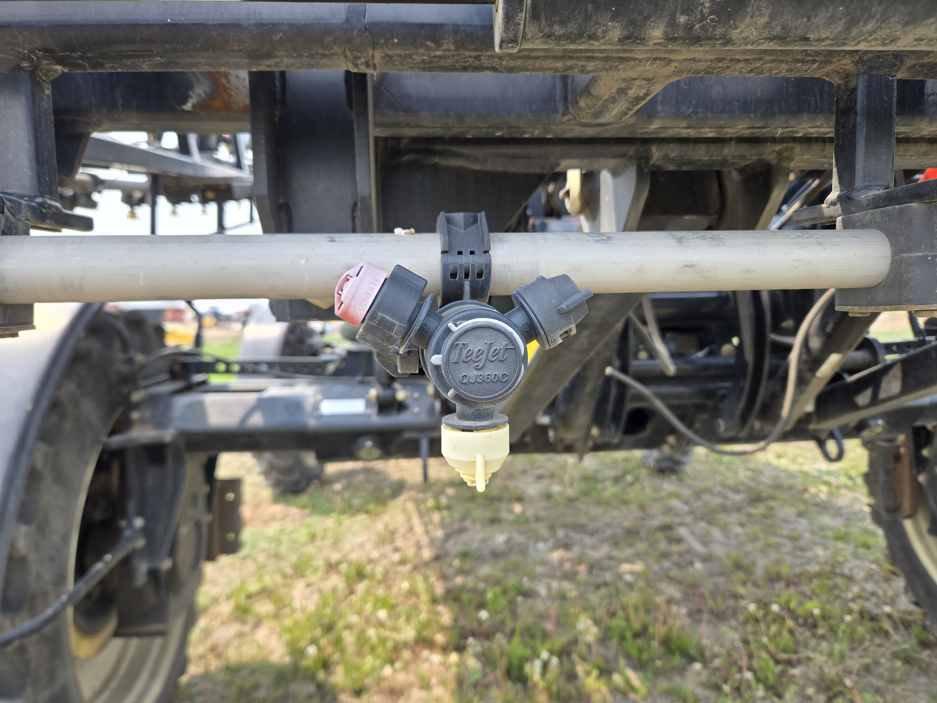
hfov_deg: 73.9
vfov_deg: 58.9
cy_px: 352
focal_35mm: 23
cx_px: 468
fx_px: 623
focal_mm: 5.4
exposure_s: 1/466
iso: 25
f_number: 1.8
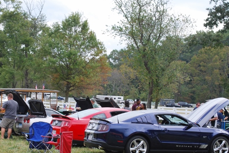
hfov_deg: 18.8
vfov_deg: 12.6
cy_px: 87
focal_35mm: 109
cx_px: 110
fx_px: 692
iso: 100
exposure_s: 1/160
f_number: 6.3
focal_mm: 55
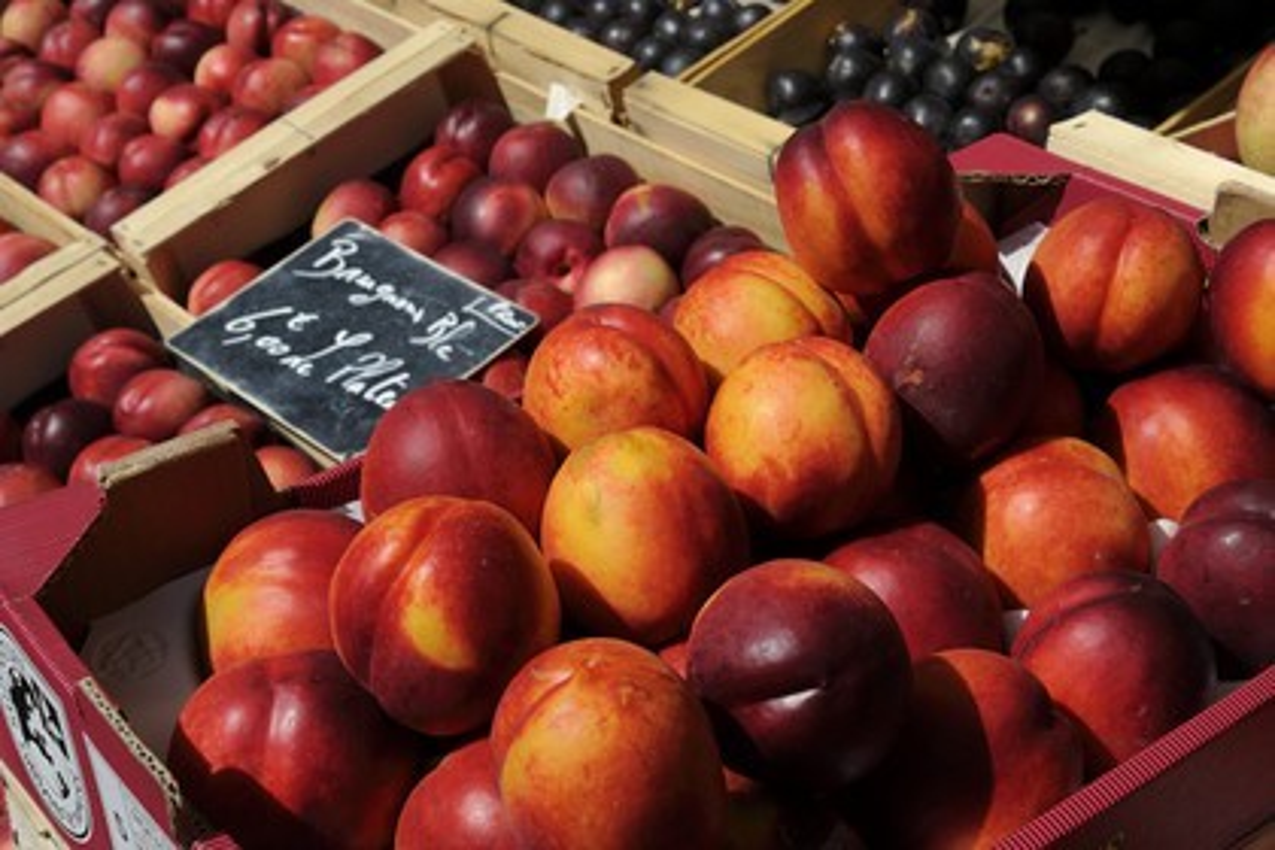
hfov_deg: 35.6
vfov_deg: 24.2
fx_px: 1983
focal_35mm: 56
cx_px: 638
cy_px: 425
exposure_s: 1/160
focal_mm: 56
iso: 200
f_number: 16
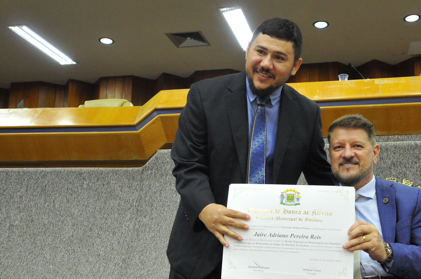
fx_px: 537
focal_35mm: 46
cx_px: 260
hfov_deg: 42.5
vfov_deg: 29.1
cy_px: 159
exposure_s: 1/125
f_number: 2.8
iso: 1600
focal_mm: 24
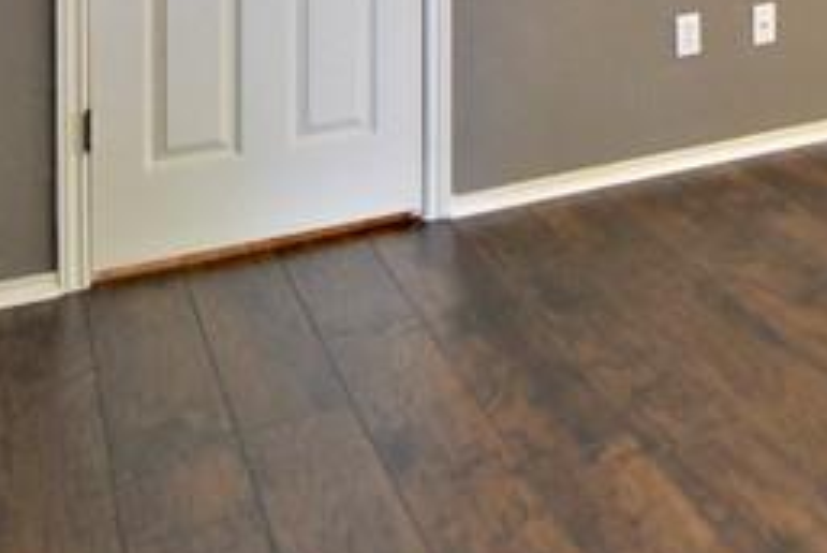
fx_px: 1357
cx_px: 986
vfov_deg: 19.7
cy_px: -296
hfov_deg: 29.3
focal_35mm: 59
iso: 1000
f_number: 2.8
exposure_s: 1/60
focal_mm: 14
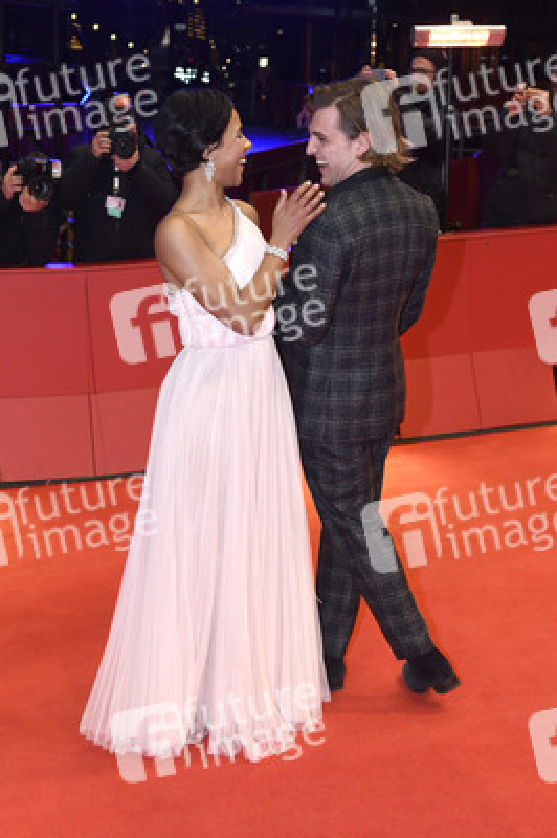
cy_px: 419
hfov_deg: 29.2
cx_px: 278
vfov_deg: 42.8
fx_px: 1069
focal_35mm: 46
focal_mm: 31
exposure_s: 1/320
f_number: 5
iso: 1250
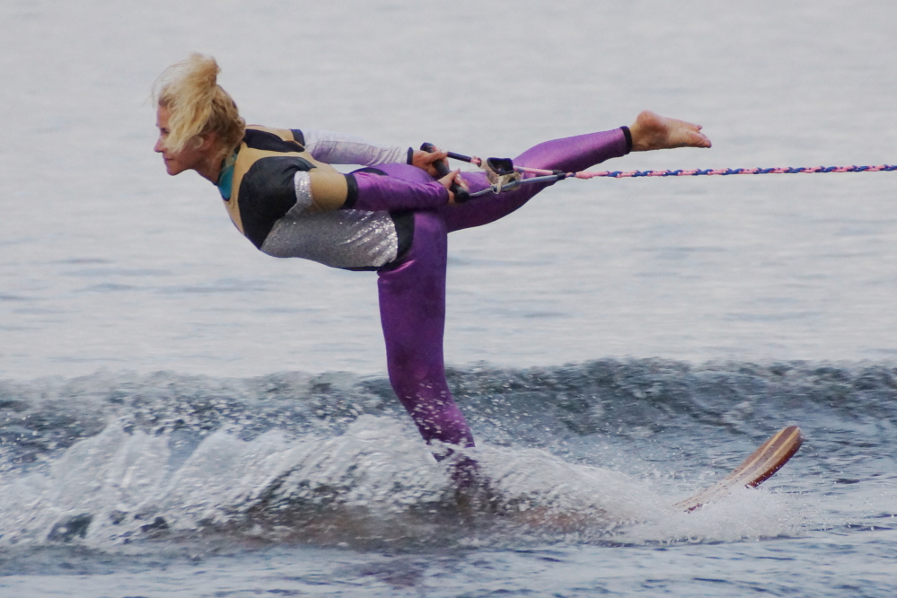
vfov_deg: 3.7
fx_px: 9343
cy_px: 299
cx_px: 448
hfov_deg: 5.5
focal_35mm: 375
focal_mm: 250
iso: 800
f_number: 6.3
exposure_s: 1/400
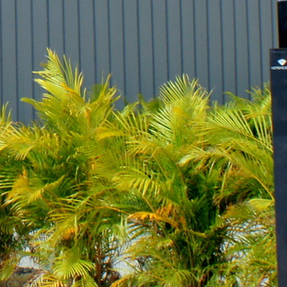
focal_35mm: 140
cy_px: 16
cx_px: -147
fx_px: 1313
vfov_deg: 12.4
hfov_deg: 11.9
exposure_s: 1/320
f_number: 10
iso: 200
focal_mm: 22
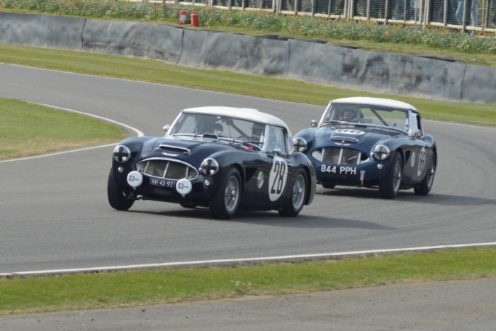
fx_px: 3514
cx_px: 248
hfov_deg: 8.1
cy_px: 166
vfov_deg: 5.4
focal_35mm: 255
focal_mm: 170
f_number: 11
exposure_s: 1/400
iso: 400
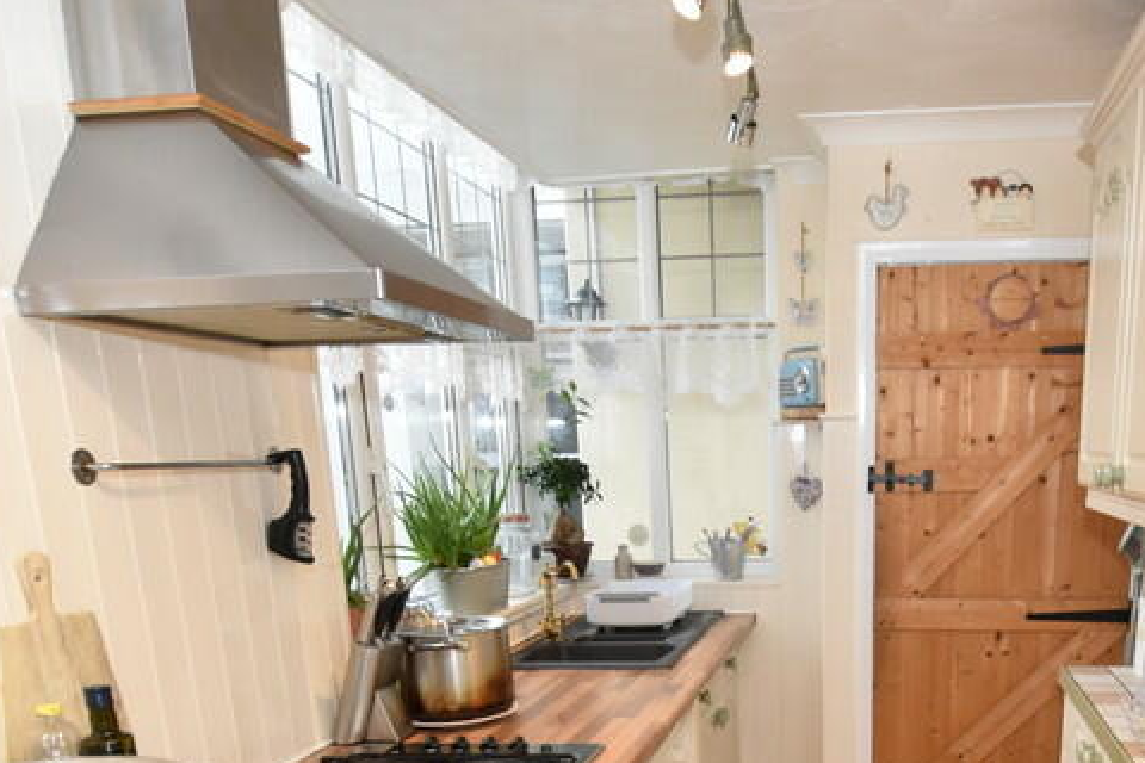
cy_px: 769
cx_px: 768
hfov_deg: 57.4
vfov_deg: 36.8
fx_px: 1018
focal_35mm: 32
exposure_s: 1/160
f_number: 4.5
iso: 800
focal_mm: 10
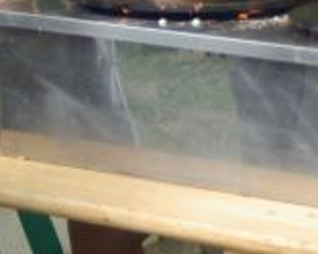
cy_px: -151
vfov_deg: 4.5
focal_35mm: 342
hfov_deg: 5.6
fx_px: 3219
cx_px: 479
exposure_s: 1/90
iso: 100
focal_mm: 63
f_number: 4.5
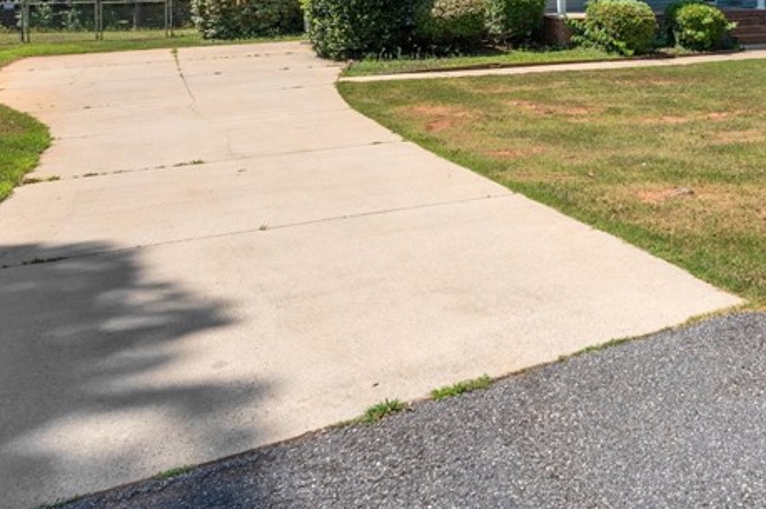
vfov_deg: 26.5
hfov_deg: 40.6
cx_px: 631
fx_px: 982
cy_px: -64
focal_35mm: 46
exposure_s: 1/500
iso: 250
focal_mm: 19.5
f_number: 9
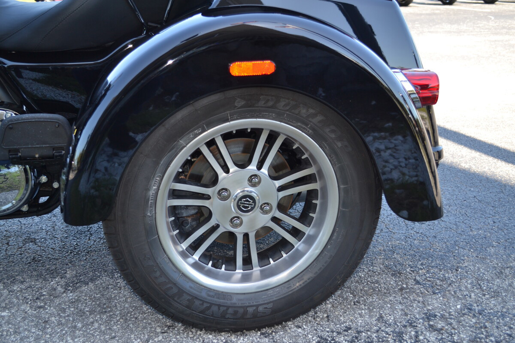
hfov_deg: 49.6
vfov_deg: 34.2
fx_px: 558
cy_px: 172
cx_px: 258
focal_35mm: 39
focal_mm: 26
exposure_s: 1/125
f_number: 4.2
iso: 140
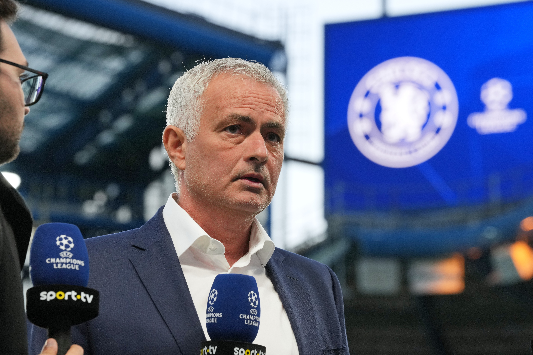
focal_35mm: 200
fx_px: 2961
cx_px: 266
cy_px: 178
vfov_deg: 6.9
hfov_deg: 10.3
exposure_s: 1/125
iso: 1250
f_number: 10
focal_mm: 200
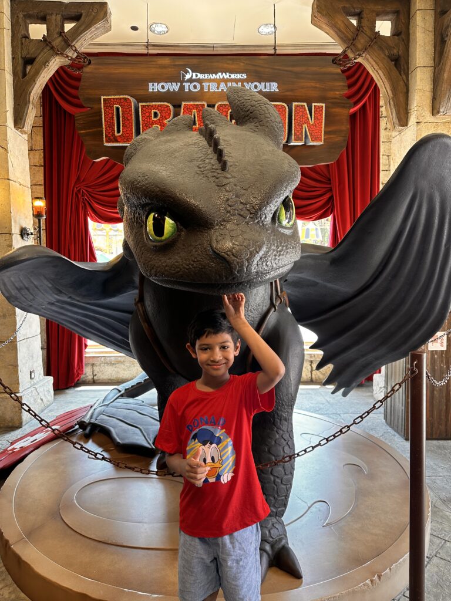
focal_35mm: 24
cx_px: 226
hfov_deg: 56.8
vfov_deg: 71.6
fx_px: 417
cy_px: 300
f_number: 1.78
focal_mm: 6.86
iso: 100
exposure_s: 1/100
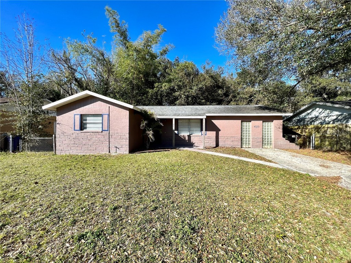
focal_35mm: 13
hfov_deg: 106.2
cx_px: 176
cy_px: 132
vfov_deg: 89.9
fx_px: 132
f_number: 1.8
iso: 32
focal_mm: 1.57
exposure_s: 1/1004
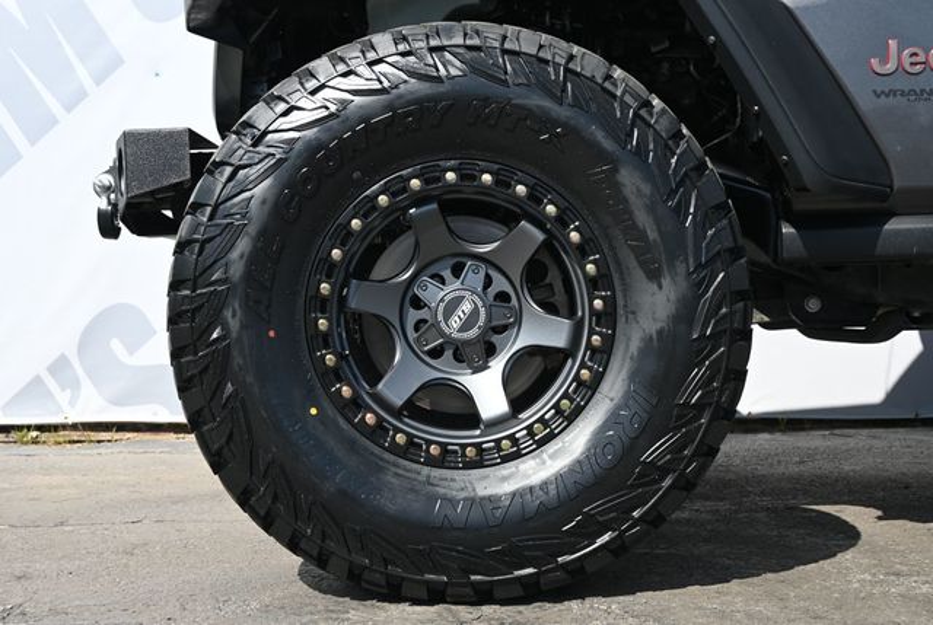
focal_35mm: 47
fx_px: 1227
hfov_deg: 41.6
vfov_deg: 28.6
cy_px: 312
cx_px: 466
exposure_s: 1/250
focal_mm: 31.5
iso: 140
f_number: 5.6
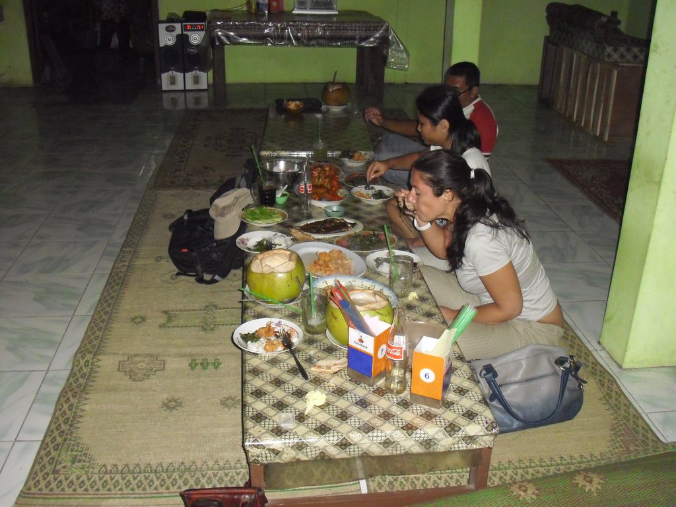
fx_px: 742
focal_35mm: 38
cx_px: 338
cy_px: 254
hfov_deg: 49.0
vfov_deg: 37.7
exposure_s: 1/60
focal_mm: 6.2
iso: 400
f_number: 2.8
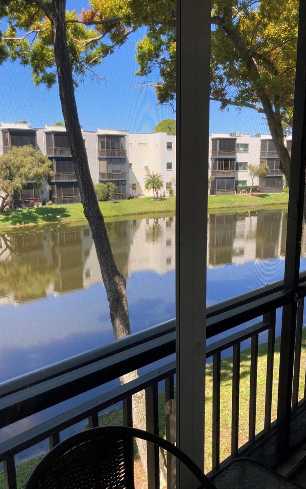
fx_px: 400
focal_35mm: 30
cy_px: 243
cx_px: 143
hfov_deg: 41.8
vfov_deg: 62.9
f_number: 1.8
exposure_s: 1/428
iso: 20
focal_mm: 3.99
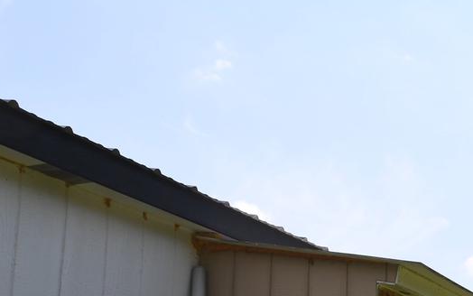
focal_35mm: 56
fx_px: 722
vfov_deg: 21.7
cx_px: 607
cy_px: 339
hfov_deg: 29.5
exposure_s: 1/250
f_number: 9
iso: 100
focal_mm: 10
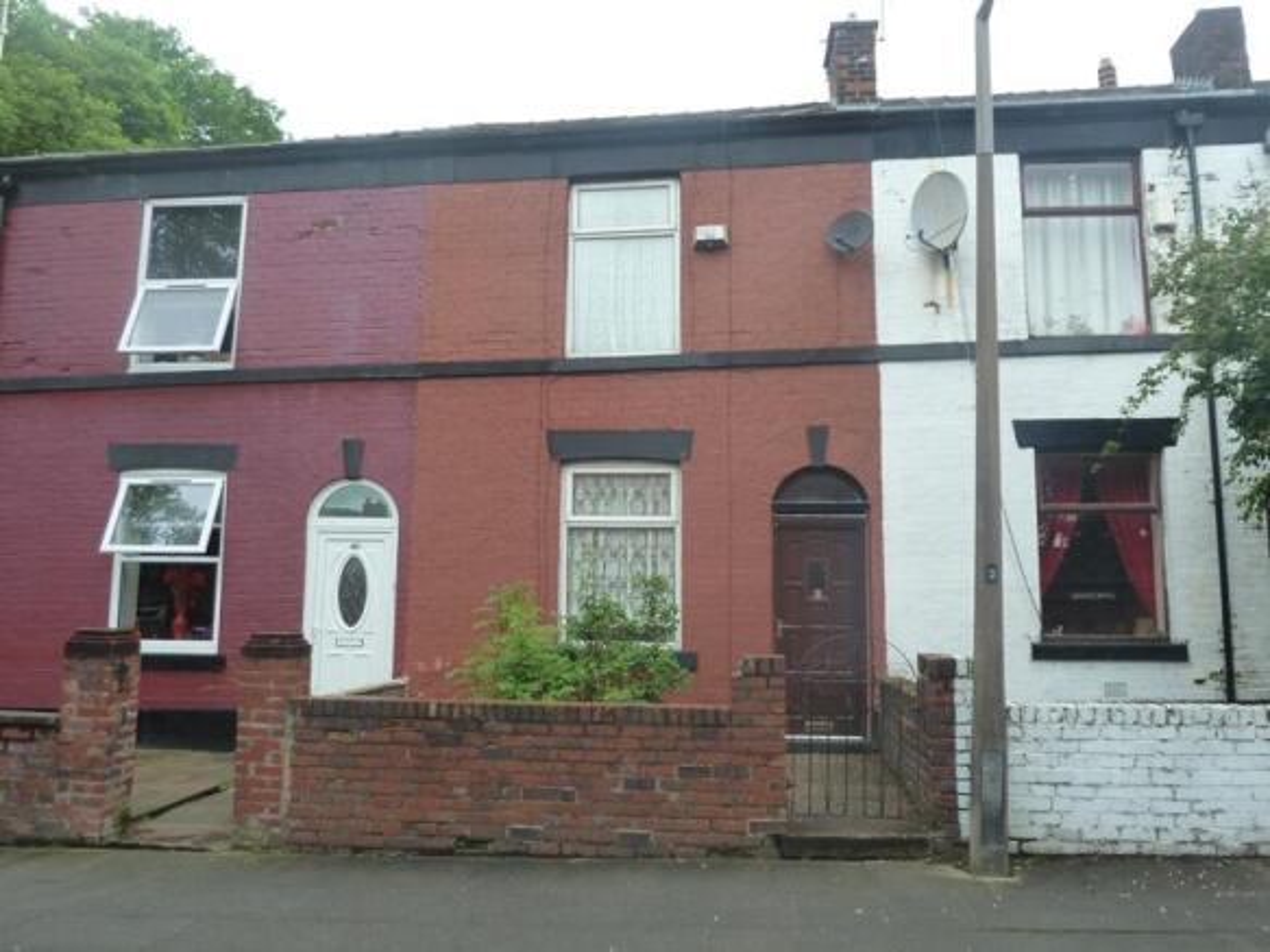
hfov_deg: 61.7
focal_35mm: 29
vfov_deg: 48.2
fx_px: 1064
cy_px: 476
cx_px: 635
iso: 125
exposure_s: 1/100
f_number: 3.4
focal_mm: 4.7
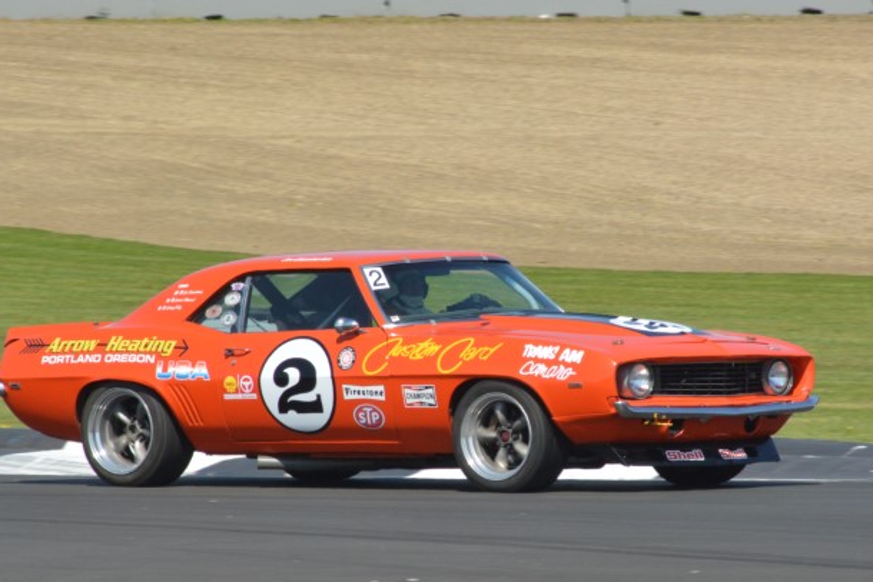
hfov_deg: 4.0
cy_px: 304
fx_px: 12515
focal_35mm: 516
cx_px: 418
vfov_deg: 2.7
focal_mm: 300
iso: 640
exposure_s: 1/500
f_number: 18
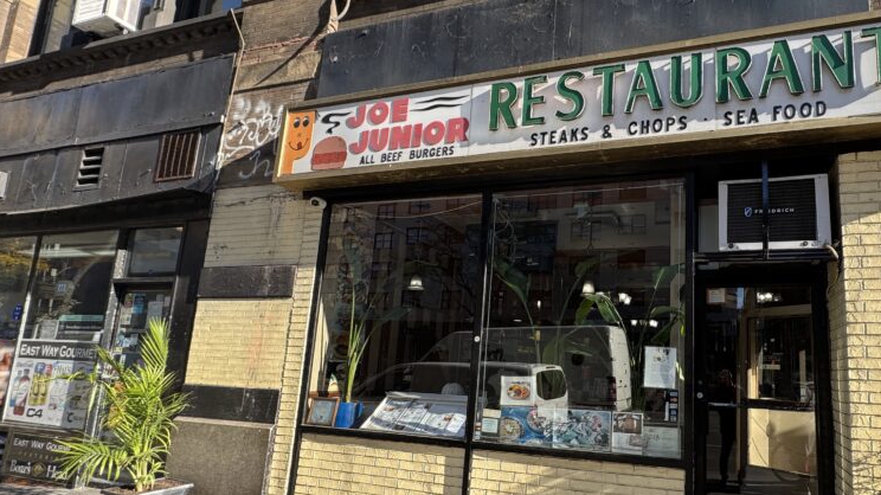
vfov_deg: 53.1
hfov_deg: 81.2
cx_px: 583
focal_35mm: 21
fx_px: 490
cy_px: 302
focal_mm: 2.22
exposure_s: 1/275
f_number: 2.2
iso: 40
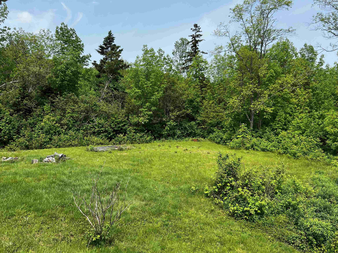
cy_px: 126
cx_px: 169
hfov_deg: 67.3
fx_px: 254
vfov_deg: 53.1
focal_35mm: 26
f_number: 1.5
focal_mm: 5.7
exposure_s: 1/2299
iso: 50
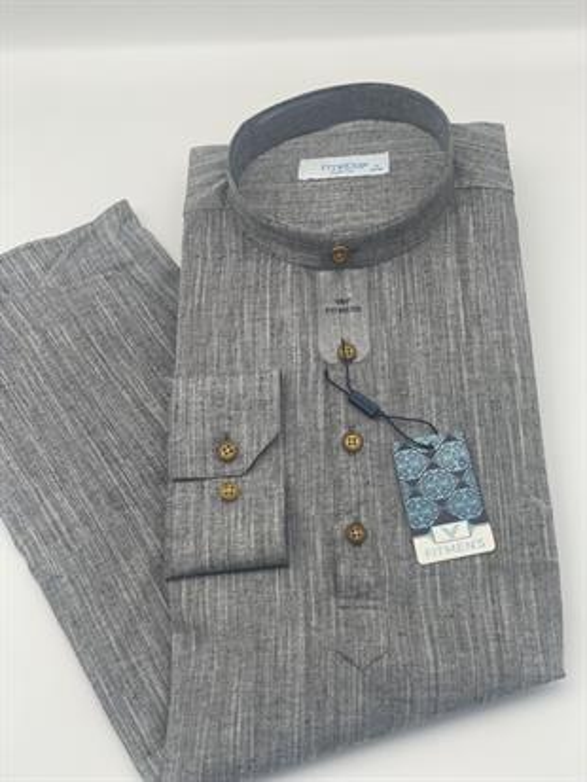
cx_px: 294
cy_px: 391
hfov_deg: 28.0
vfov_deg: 36.8
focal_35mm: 52
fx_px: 1175
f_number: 2
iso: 32
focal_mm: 6
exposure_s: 1/326
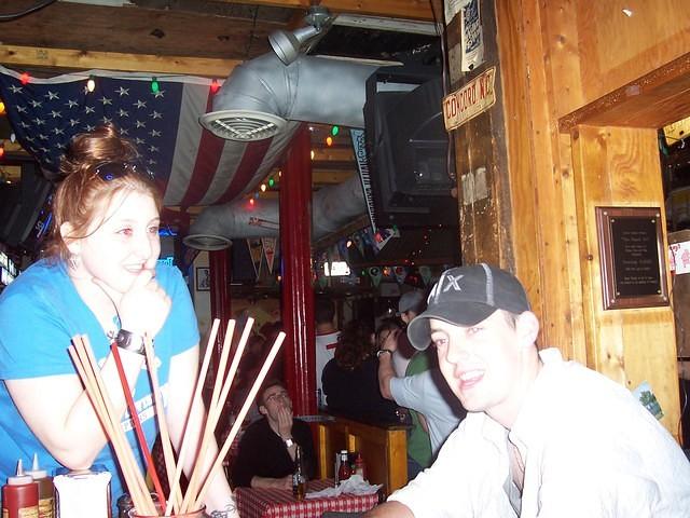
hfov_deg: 50.1
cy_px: 259
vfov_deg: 38.7
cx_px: 345
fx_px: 738
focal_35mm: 37
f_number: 2.8
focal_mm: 5.6
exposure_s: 1/60
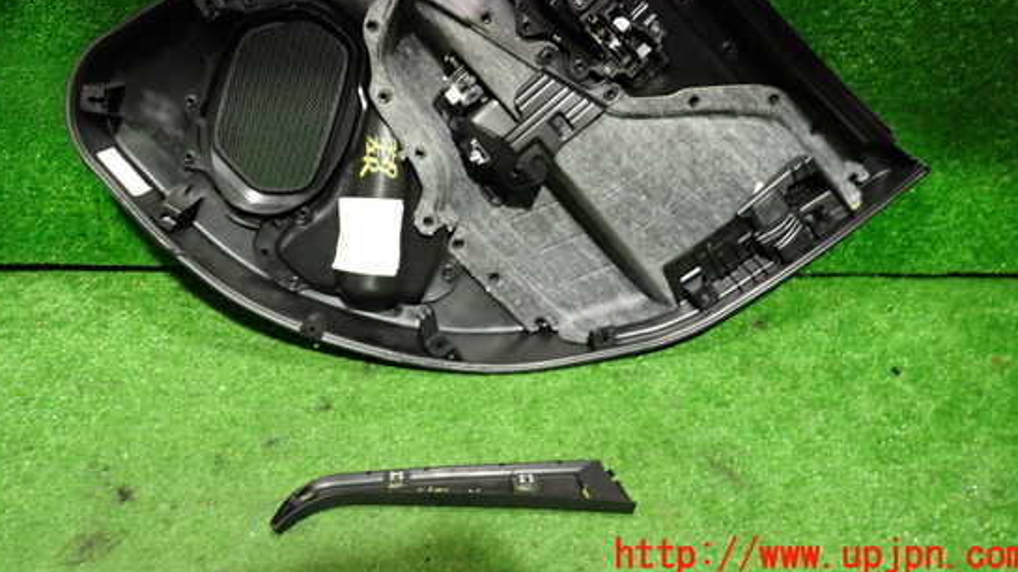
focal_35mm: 30
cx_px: 476
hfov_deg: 64.3
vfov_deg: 38.1
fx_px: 809
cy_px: 159
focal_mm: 4.5
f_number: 2
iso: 800
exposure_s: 1/30
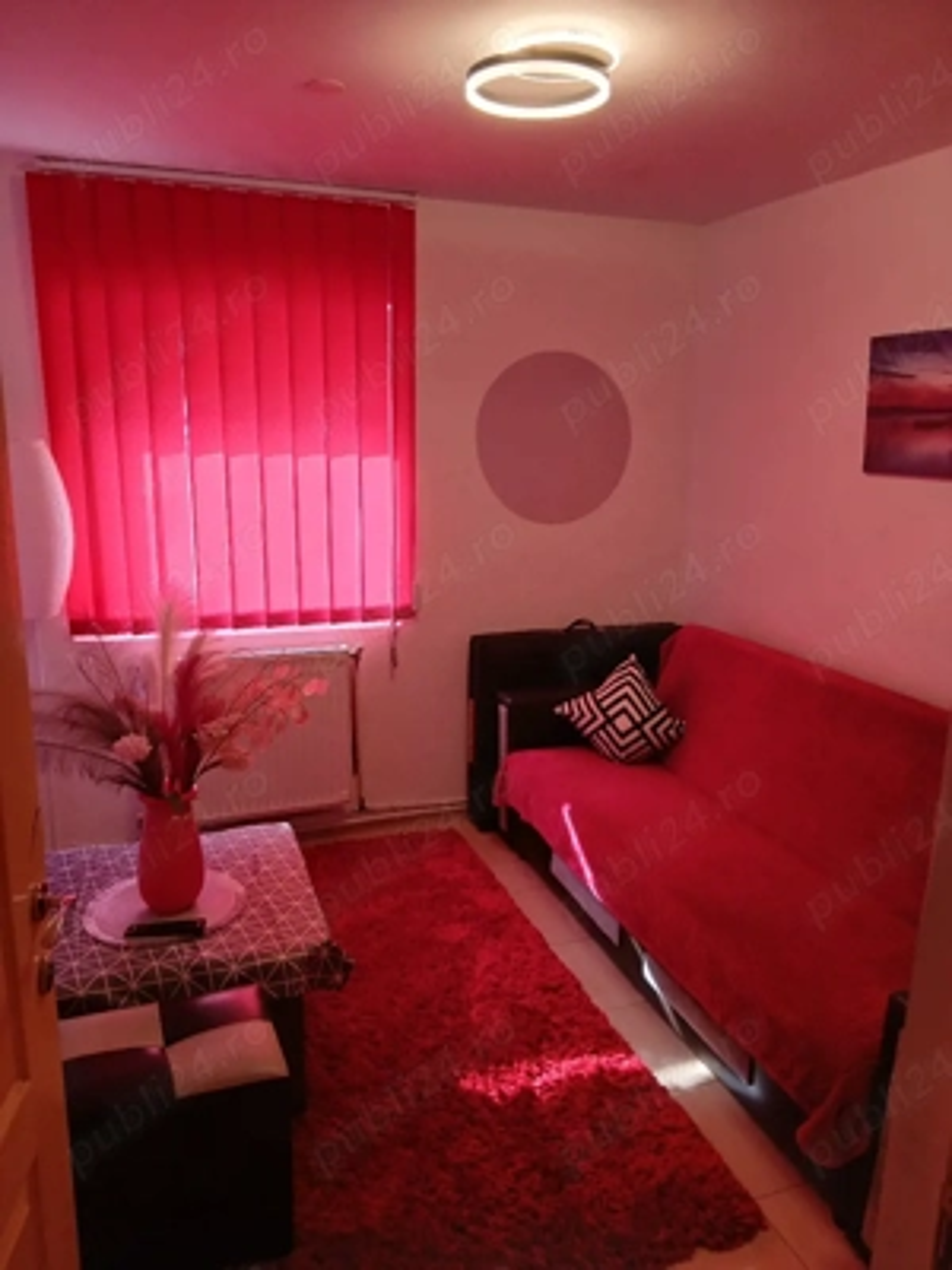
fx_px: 953
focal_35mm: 26
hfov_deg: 53.1
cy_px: 635
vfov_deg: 67.3
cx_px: 476
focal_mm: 3.98
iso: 80
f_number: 1.8
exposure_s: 1/50.3
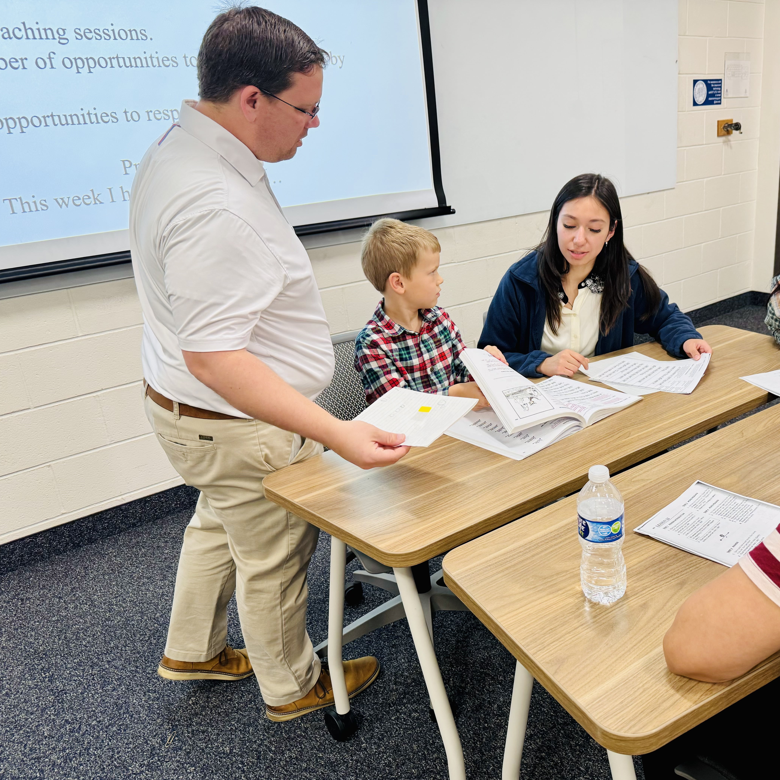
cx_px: 529
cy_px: 399
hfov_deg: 54.3
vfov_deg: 55.6
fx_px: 739
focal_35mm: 29
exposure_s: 1/120
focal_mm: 6.76
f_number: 1.78
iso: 160
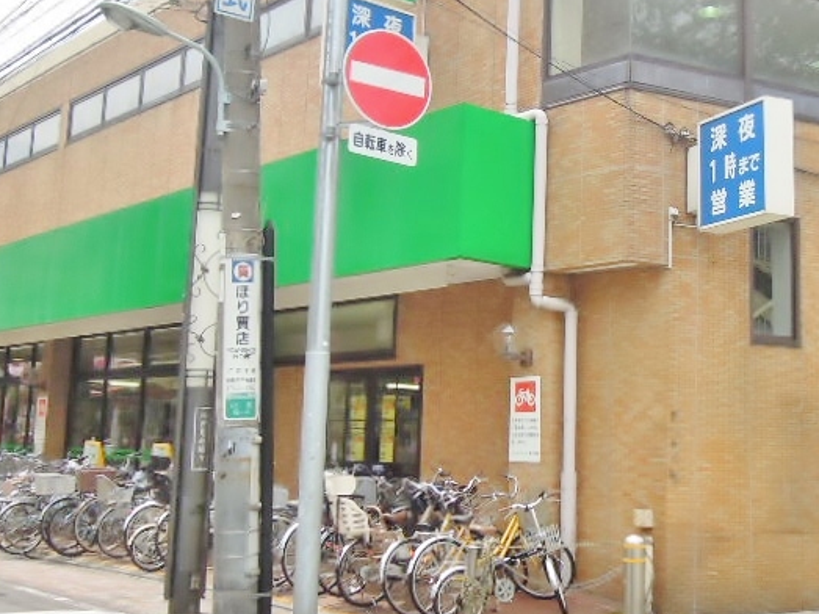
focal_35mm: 47
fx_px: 1112
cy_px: 249
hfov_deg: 39.8
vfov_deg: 30.8
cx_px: 568
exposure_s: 1/1250
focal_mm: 4.3
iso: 160
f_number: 2.8
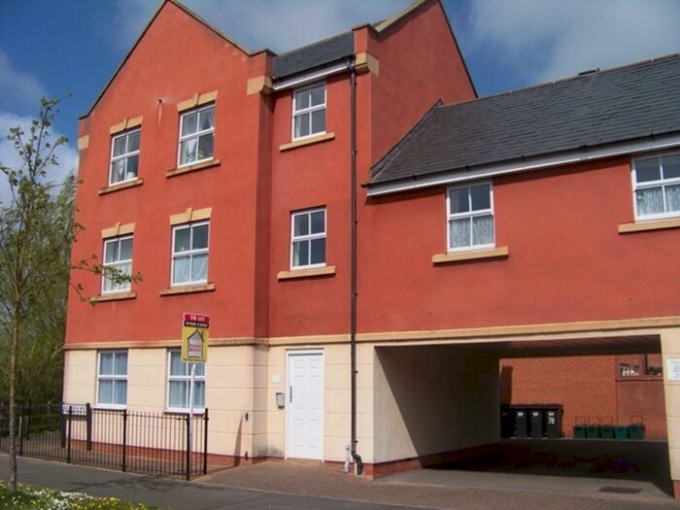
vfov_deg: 39.7
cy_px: 255
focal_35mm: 36
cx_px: 340
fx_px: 707
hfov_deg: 51.4
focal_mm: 5.85
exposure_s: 1/1250
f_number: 4
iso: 66
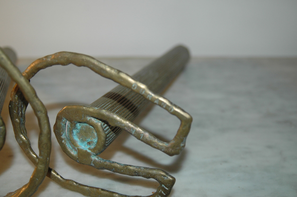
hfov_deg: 46.4
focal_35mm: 42
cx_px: 148
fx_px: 346
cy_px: 98
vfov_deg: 31.8
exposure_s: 1/60
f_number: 3.5
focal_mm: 28
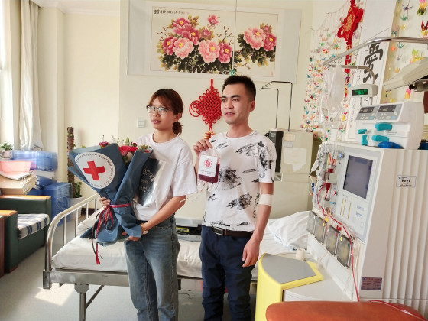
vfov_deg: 46.8
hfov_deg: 60.0
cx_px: 214
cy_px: 160
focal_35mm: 30
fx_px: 371
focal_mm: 3.95
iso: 195
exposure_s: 1/100
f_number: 1.8
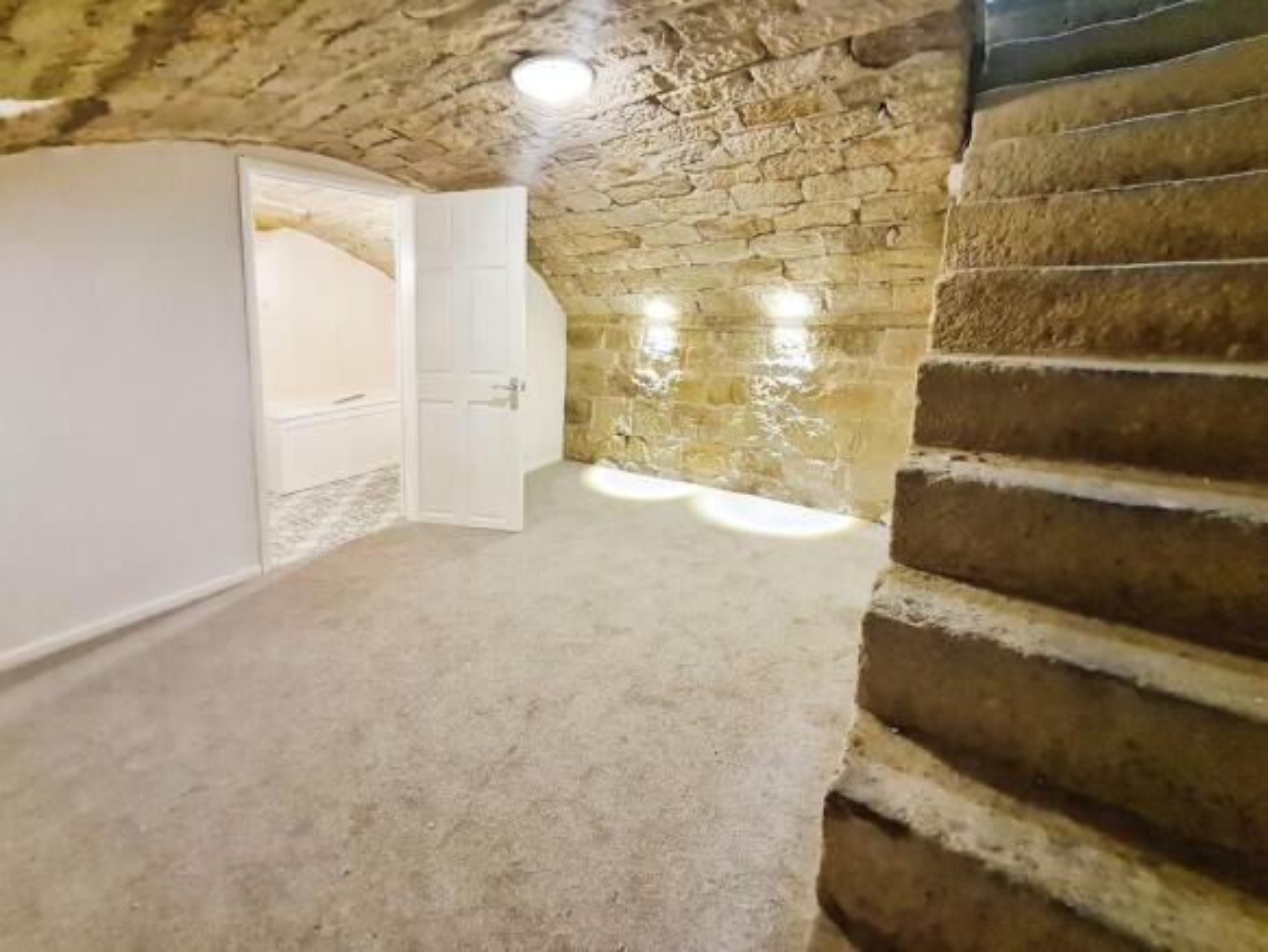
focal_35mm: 13
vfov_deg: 90.0
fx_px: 476
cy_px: 476
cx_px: 634
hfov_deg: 106.2
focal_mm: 1.74
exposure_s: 1/33
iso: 400
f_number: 2.2
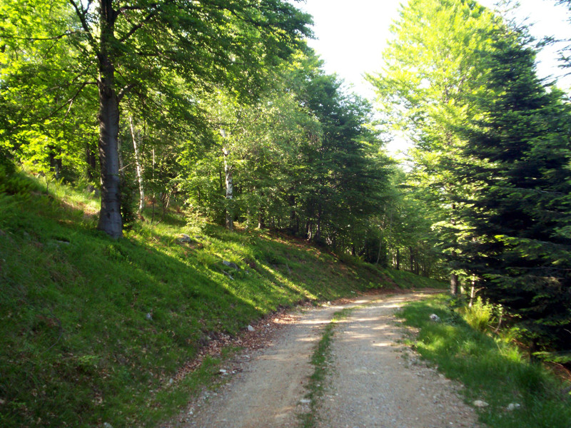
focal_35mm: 36
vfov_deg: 39.7
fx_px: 594
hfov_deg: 51.4
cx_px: 286
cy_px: 214
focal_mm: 5.9
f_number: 4.5
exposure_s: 1/64
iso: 140
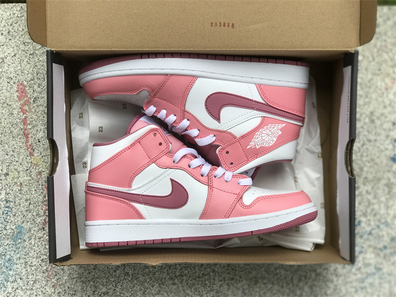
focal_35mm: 57
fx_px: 652
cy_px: 148
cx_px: 198
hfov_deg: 33.8
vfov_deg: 25.7
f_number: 2.8
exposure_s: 1/50
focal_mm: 6.6
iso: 25
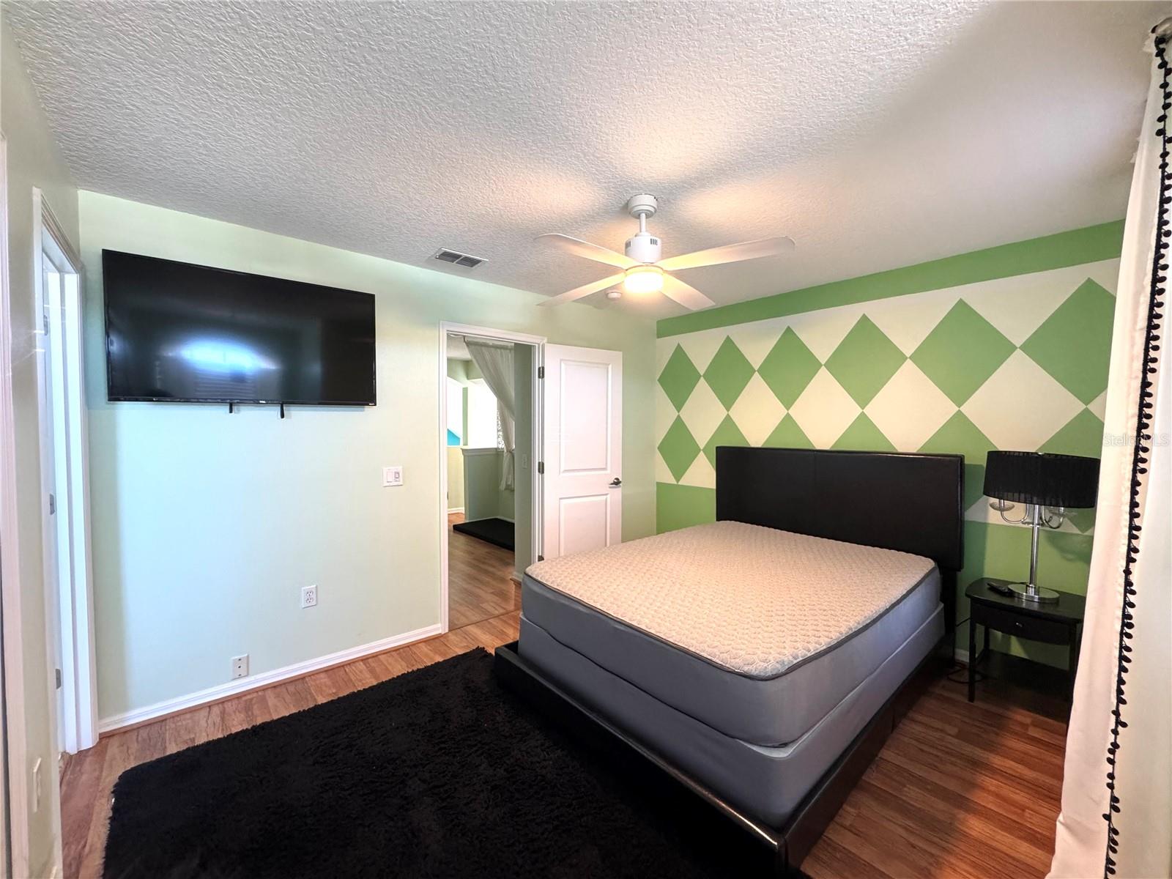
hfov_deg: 102.1
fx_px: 474
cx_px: 586
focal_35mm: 14
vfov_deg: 85.7
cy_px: 440
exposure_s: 1/60
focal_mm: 2.22
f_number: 2.2
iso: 320
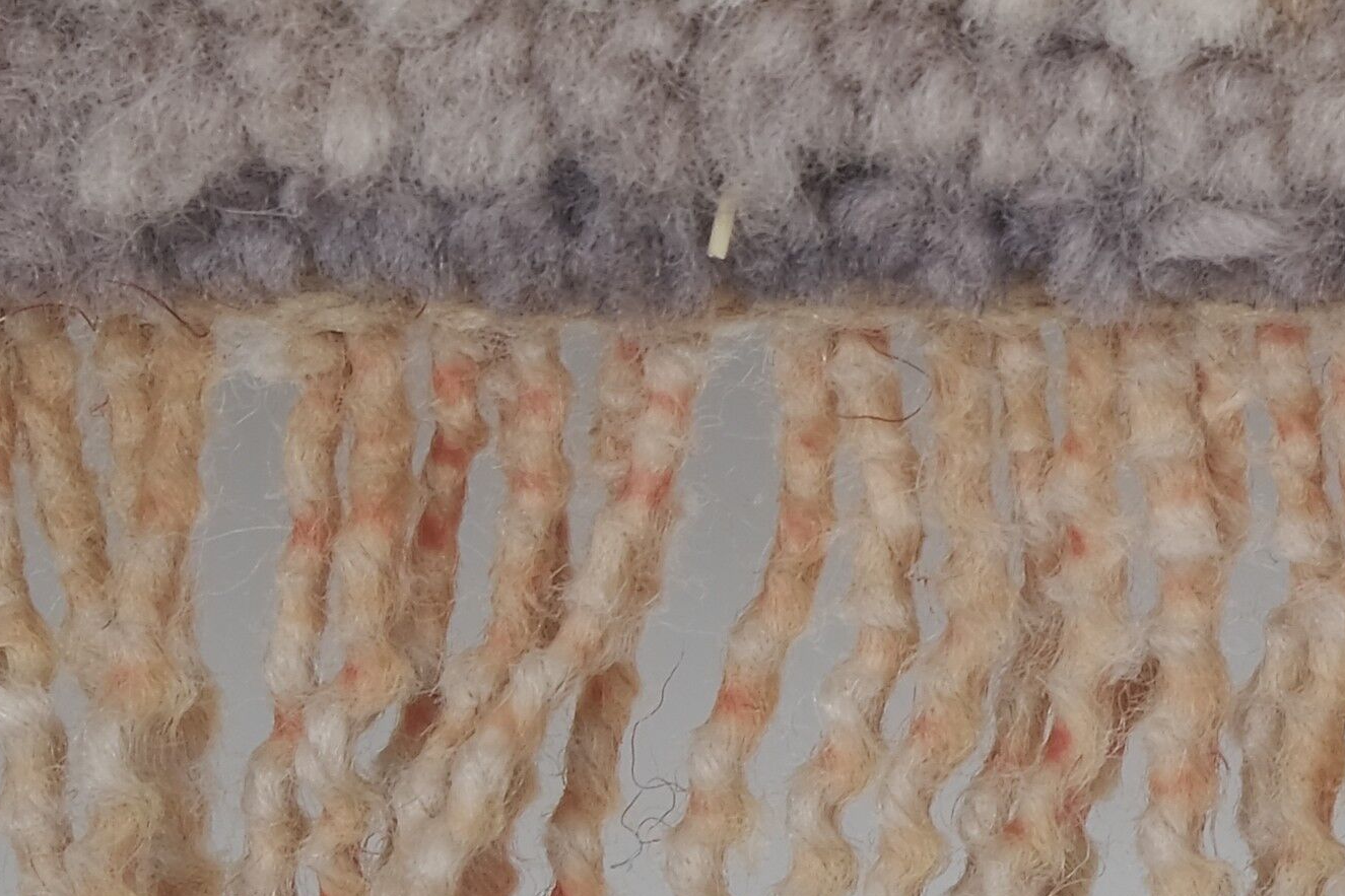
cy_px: -115
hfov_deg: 5.2
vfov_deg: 3.5
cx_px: 2085
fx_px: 14605
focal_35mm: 391
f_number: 11
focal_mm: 55
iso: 160
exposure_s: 1/160
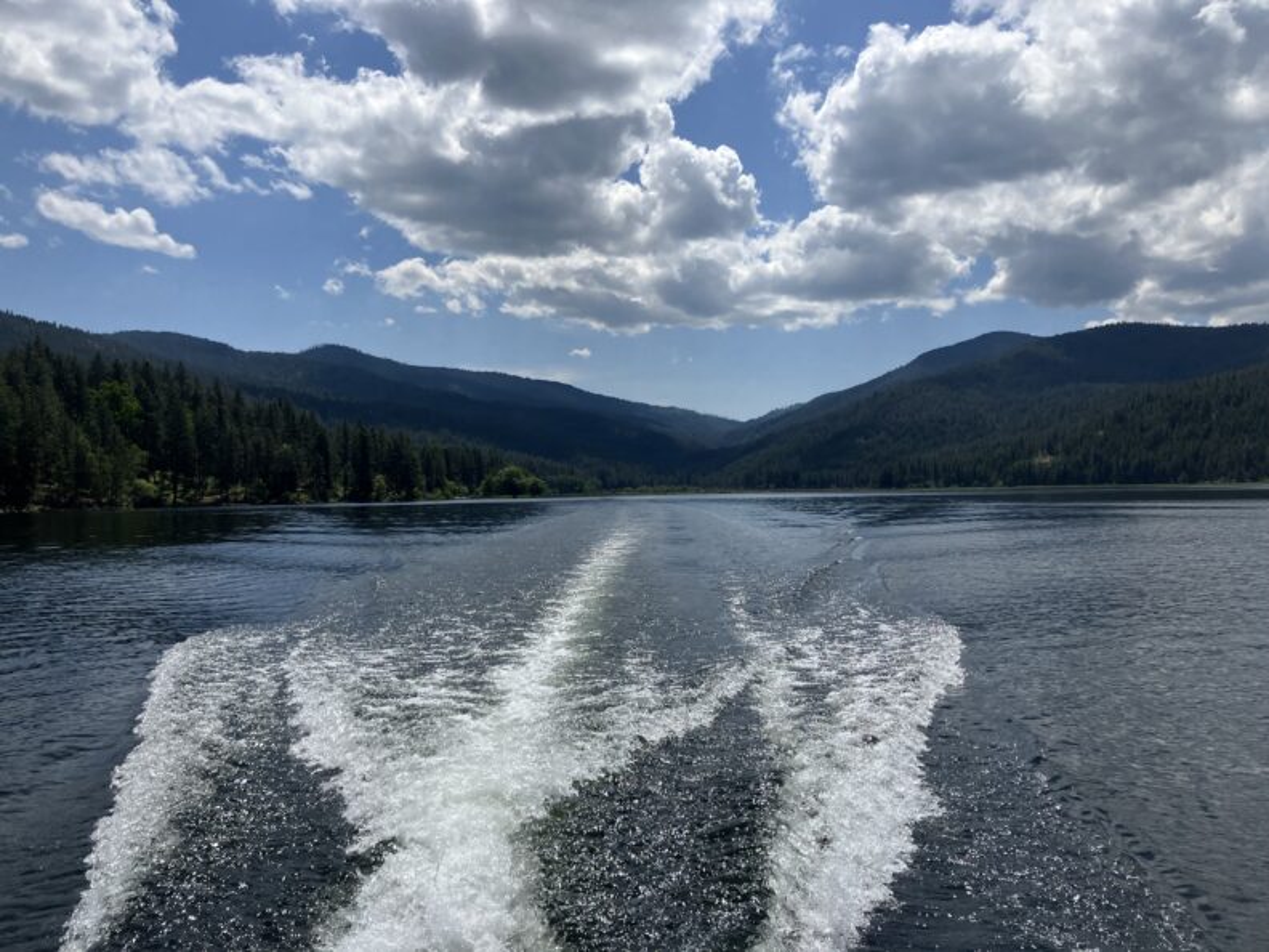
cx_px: 634
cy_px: 476
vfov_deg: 49.7
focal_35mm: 28
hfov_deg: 63.4
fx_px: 1026
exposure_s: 1/4878
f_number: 1.8
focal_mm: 3.99
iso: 32
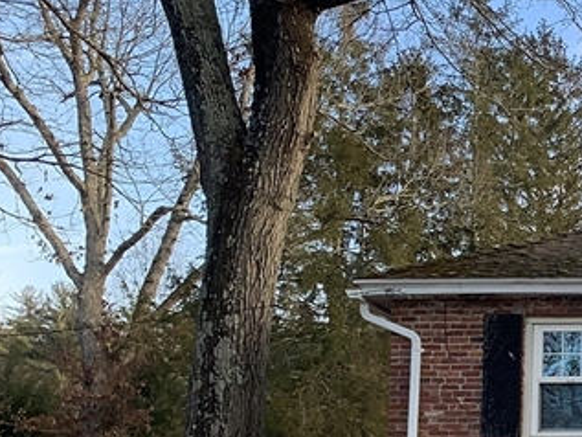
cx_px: 905
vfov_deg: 17.2
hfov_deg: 19.8
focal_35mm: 84
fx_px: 1413
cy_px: 424
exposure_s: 1/737
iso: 25
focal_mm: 4.25
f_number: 1.8
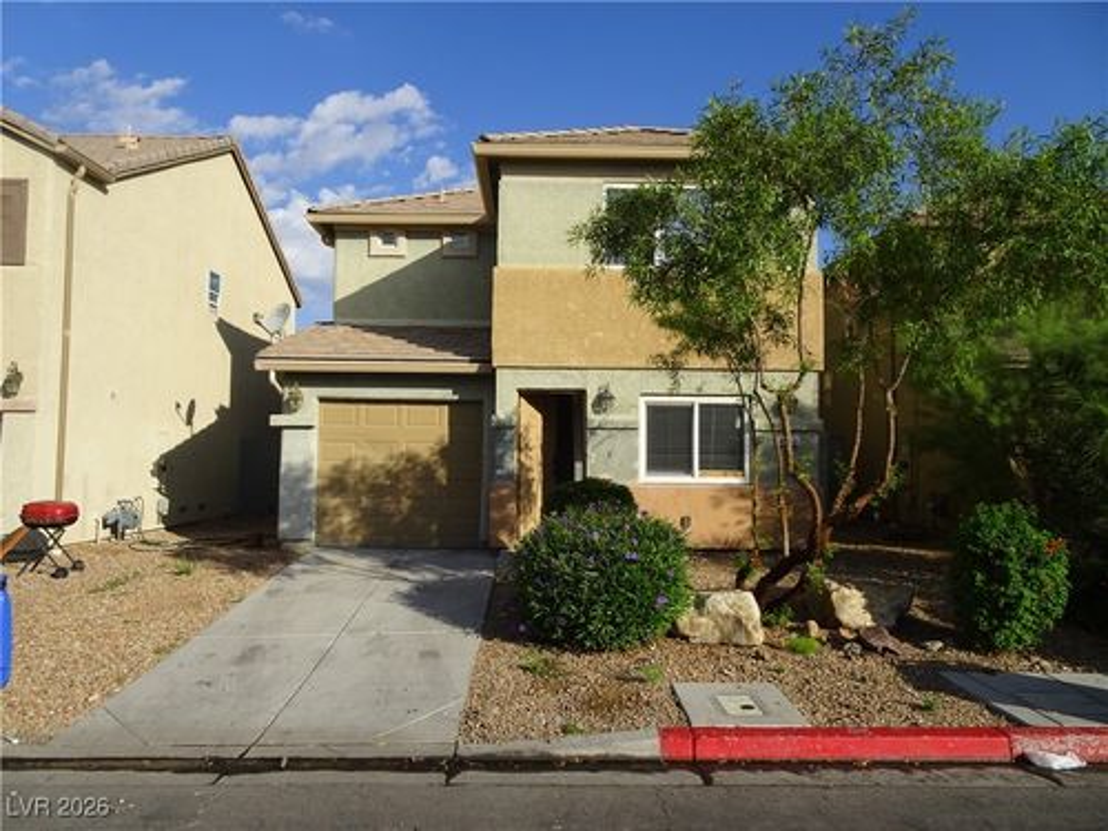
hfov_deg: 71.6
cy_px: 416
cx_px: 554
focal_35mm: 24
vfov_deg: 56.8
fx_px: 768
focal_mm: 4.1
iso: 80
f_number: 3.5
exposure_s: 1/1250
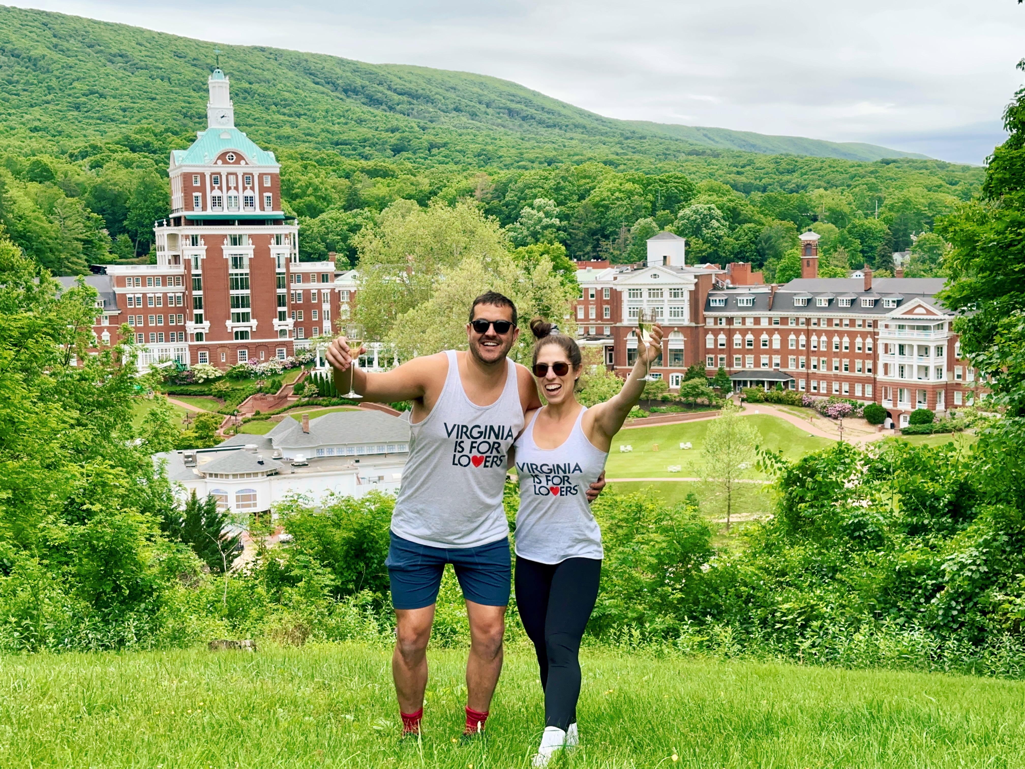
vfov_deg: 30.3
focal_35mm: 48
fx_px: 1421
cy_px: 384
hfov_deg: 39.7
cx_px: 512
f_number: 1.78
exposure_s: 1/1272
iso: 64
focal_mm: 6.86
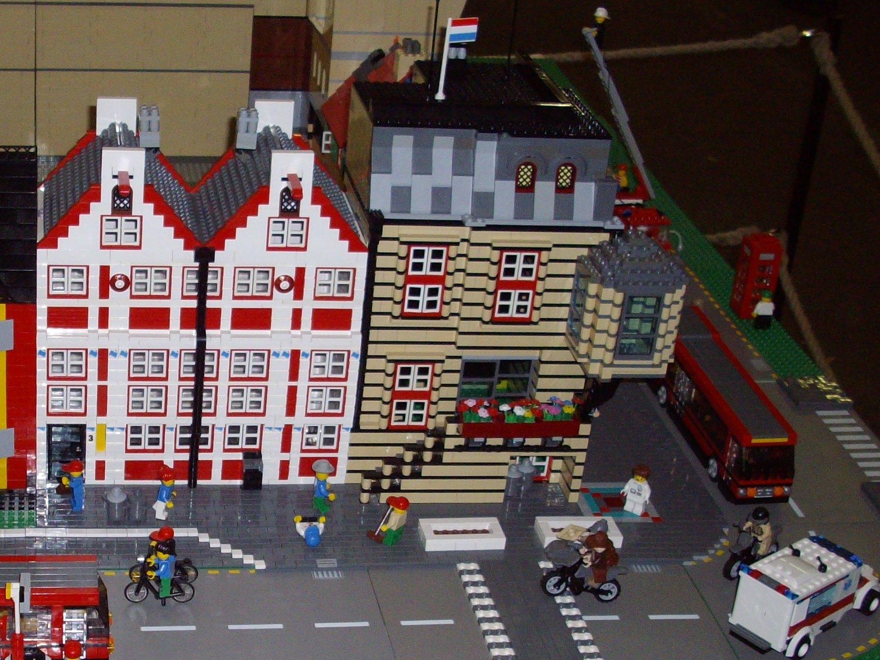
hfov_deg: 28.4
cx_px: 180
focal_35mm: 67
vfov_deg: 21.8
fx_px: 1703
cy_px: 457
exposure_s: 1/50
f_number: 2.8
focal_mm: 6.2
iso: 160
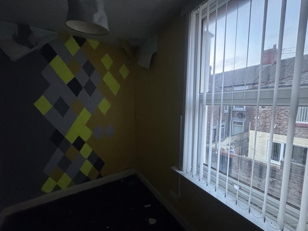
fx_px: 125
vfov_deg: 85.7
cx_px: 154
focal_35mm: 14
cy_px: 116
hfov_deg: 102.1
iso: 1250
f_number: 2.2
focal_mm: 2.22
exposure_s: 1/58
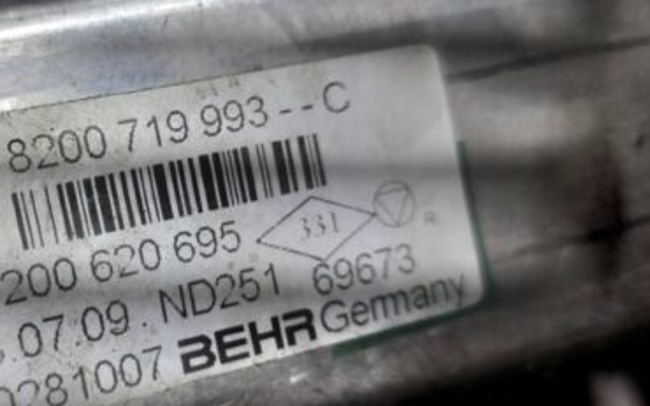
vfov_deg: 29.8
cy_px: 216
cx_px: 134
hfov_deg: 44.1
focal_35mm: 43
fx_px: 761
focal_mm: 5.23
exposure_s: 1/50
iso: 50
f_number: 1.8
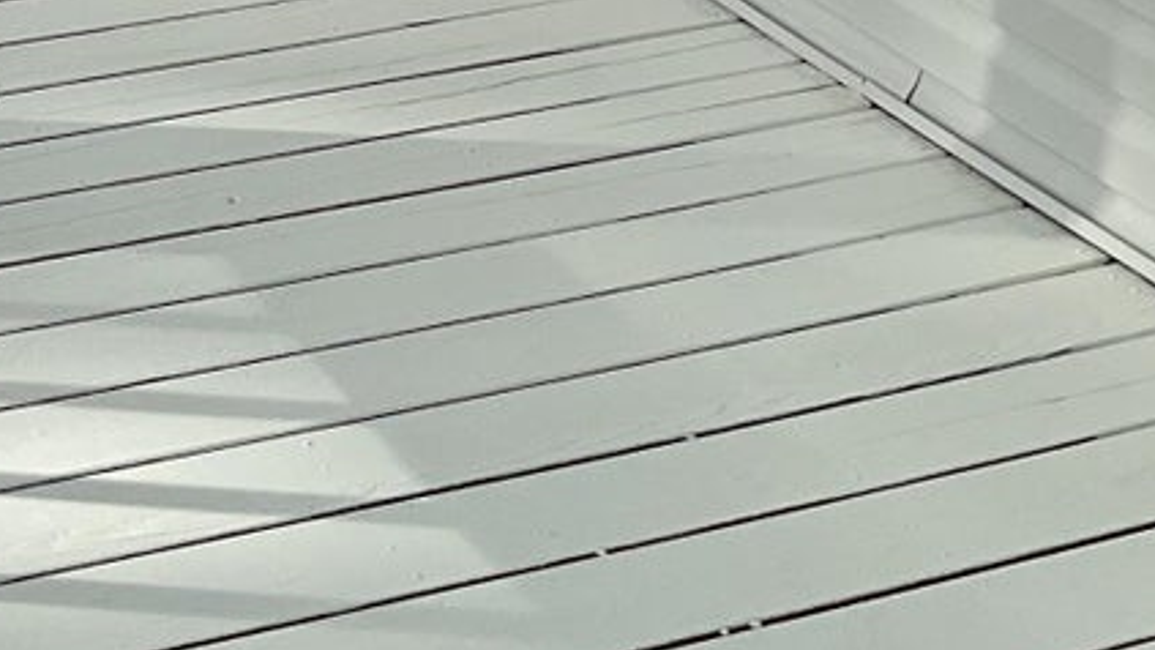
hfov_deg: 20.6
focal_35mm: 102
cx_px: 165
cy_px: -677
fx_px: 3124
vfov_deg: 10.8
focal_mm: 3
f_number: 1.8
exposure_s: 1/1098
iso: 16
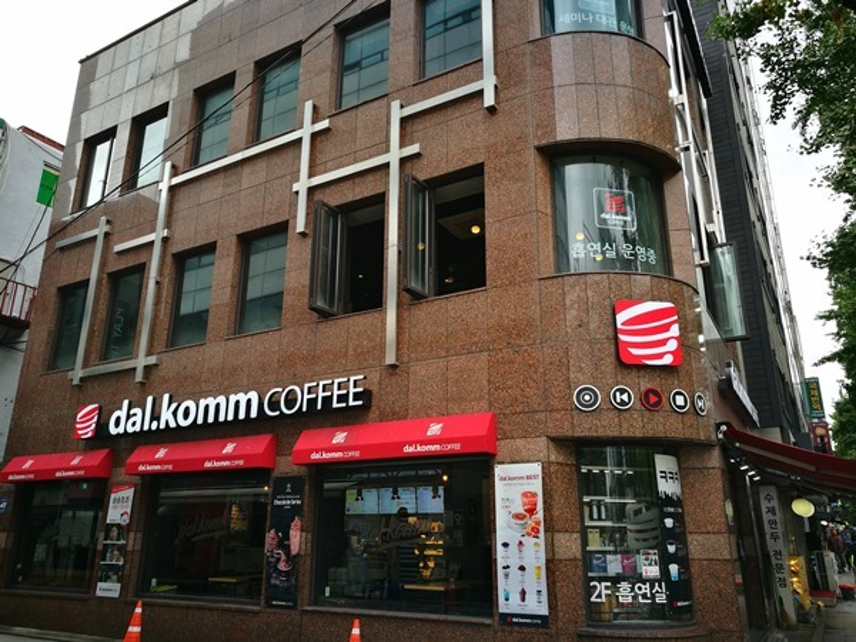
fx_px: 668
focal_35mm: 27
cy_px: 321
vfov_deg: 51.4
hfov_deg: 65.3
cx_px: 428
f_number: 2.2
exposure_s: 1/120
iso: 64
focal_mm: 4.5
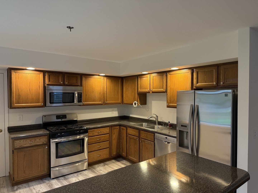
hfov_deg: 71.6
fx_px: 179
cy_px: 96
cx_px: 129
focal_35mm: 24
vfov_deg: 56.8
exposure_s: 1/120
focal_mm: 6.76
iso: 400
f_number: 1.78
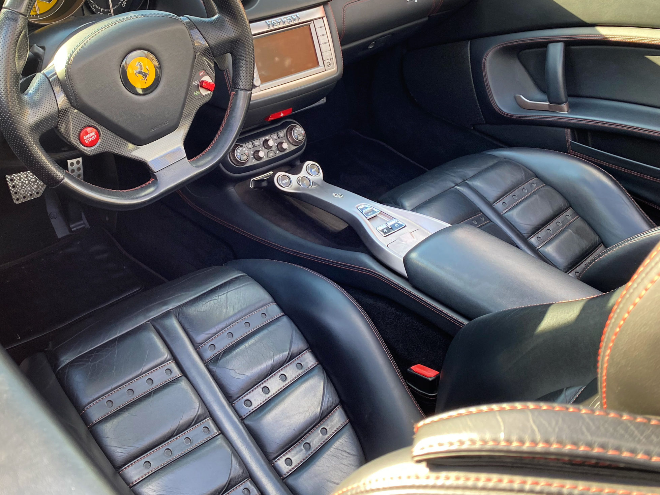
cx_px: 243
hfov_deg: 53.3
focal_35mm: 34
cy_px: 185
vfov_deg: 41.5
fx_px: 648
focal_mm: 4.25
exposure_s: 1/121
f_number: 1.8
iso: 80
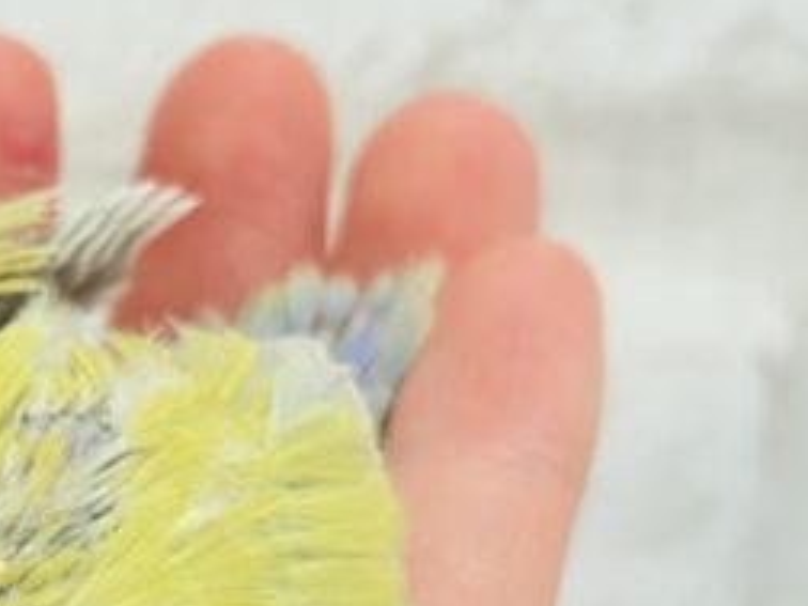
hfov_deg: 14.6
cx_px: -83
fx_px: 3081
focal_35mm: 132
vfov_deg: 11.2
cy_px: 532
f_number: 1.6
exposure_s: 1/100
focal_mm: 5.96
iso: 100
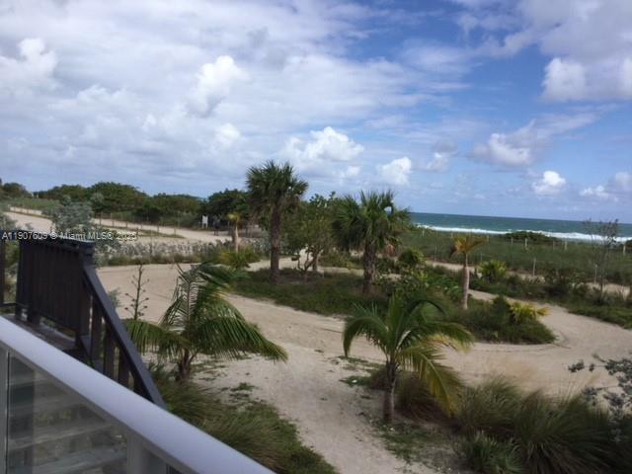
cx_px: 316
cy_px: 237
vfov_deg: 45.4
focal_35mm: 31
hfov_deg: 58.4
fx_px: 566
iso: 25
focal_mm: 3.3
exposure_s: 1/1508
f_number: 2.4
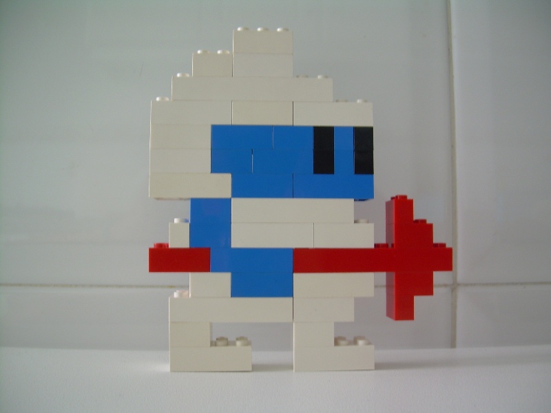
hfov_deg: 49.0
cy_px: 206
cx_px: 276
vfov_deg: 37.7
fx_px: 605
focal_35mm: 38
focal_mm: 6.3
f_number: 2.8
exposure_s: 1/3.4
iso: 50
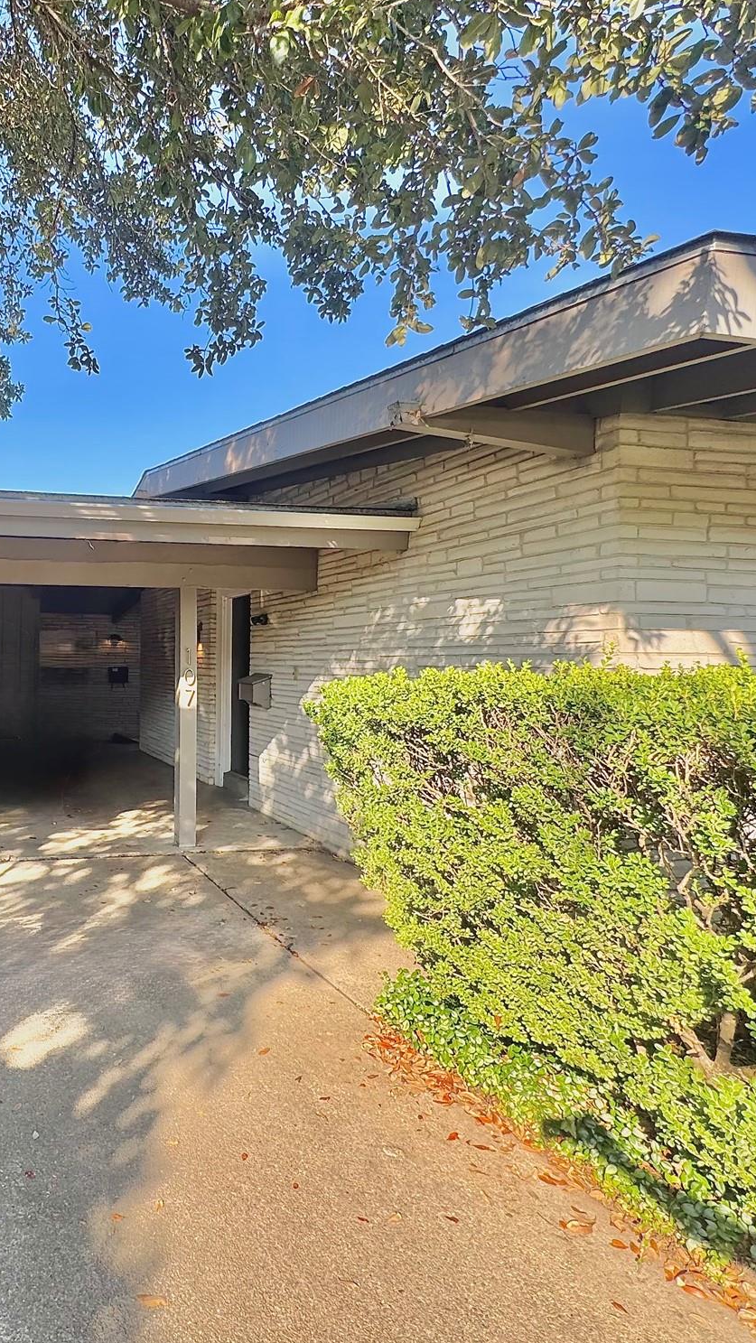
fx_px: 748
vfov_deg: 83.8
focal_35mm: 21
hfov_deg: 48.6
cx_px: 93
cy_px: 655
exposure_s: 1/325
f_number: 2.2
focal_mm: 2.22
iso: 40
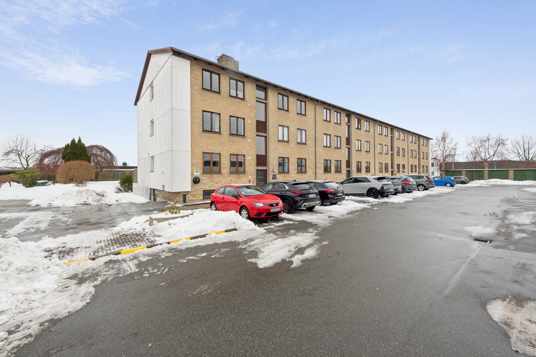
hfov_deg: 104.3
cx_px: 268
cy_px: 178
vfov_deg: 81.2
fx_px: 208
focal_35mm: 14
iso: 200
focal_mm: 14
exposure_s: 1/15
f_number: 10
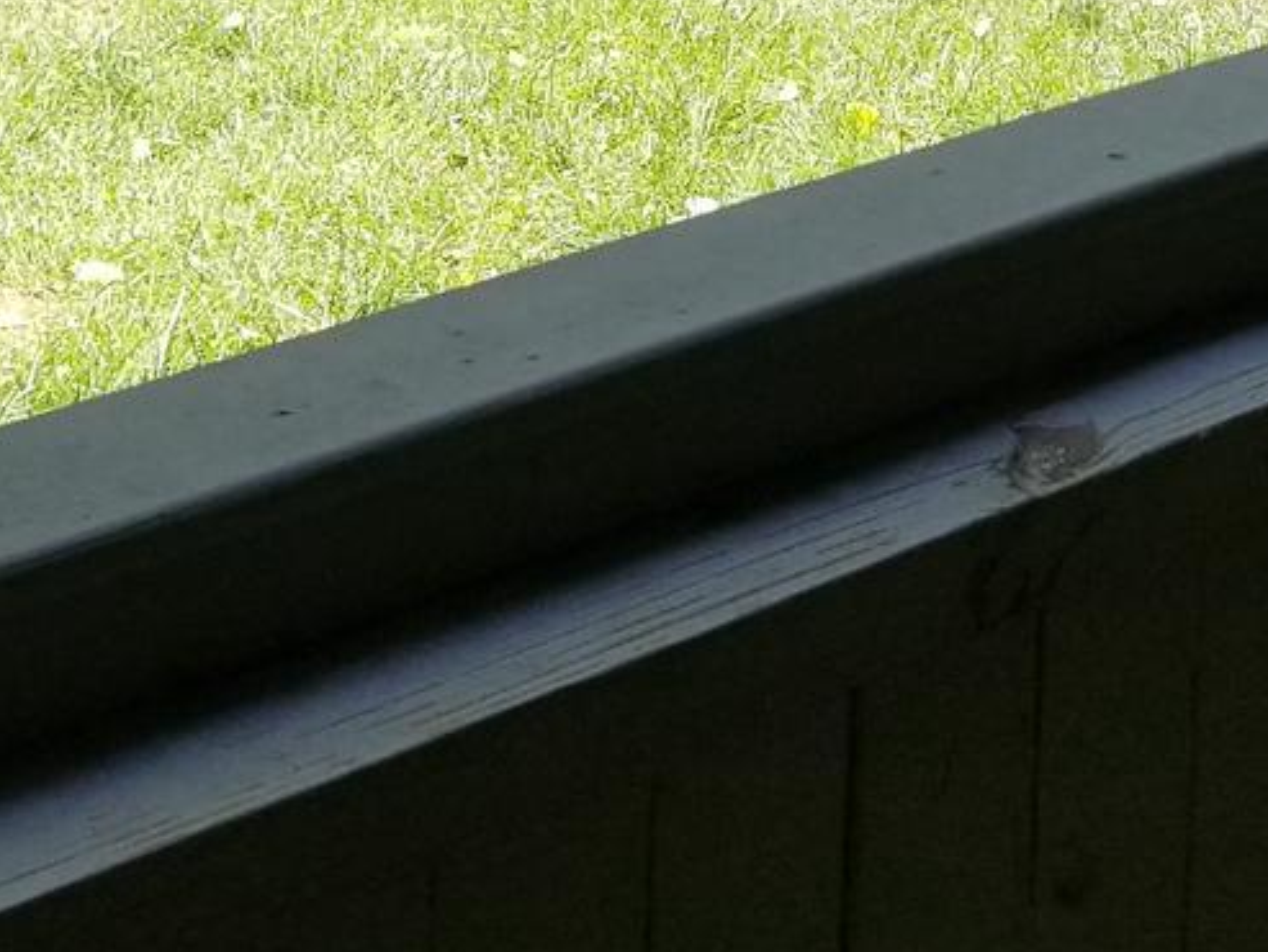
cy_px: -913
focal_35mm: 108
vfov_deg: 12.2
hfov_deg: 18.0
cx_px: 1062
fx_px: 3957
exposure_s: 1/458
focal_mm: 4.3
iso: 50
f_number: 1.7
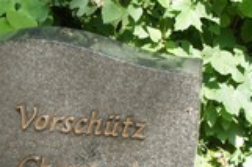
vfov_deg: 11.8
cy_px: 151
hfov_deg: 17.7
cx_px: 70
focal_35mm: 115
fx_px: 807
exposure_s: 1/250
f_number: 5.6
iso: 500
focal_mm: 27
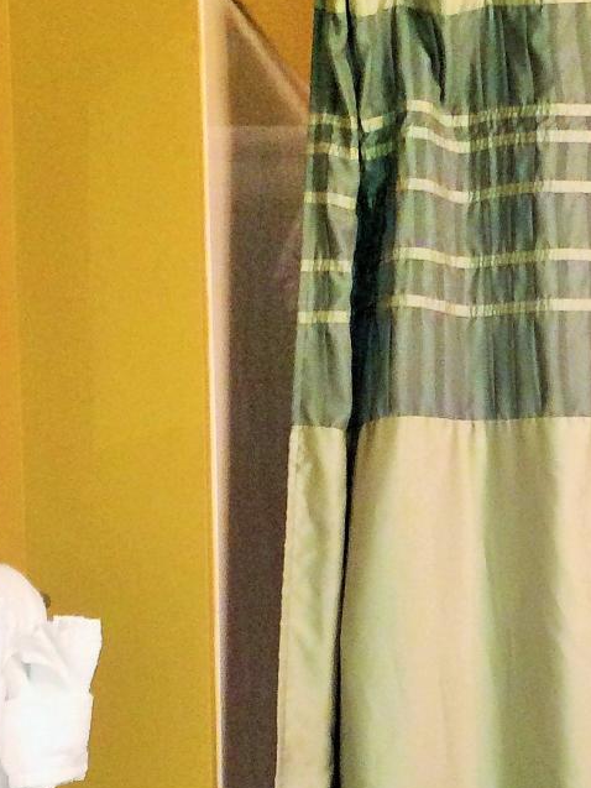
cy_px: 657
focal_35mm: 91
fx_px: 2071
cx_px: 711
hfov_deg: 15.6
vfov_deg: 21.2
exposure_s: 1/16
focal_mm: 4.15
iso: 200
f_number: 2.2
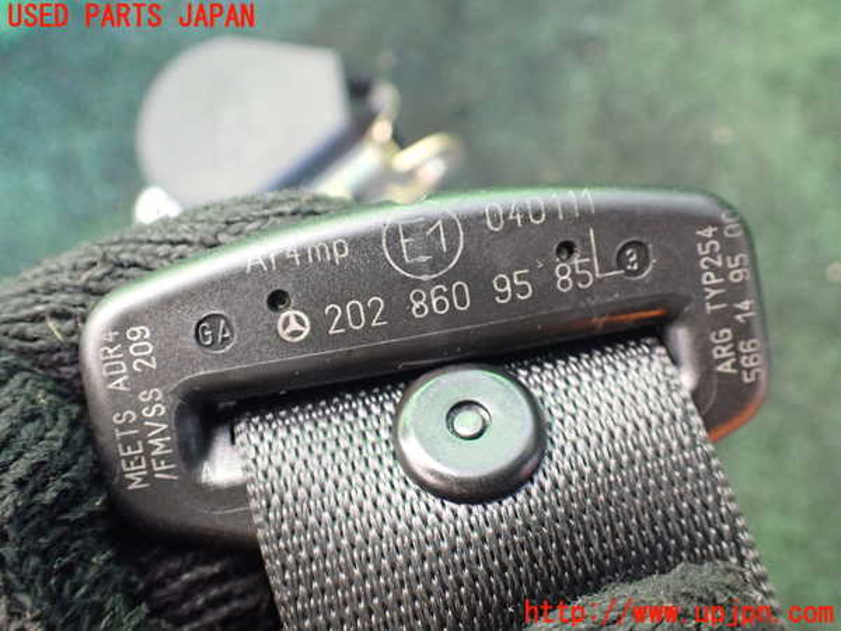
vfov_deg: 46.8
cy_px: 316
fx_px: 729
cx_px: 420
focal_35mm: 30
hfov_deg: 60.0
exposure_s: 1/60
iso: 800
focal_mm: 5.4
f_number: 2.3
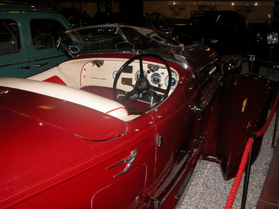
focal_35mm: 35
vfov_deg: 40.7
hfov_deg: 52.6
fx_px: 282
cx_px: 140
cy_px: 104
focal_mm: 8.9
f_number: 2.8
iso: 100
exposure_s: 1/60
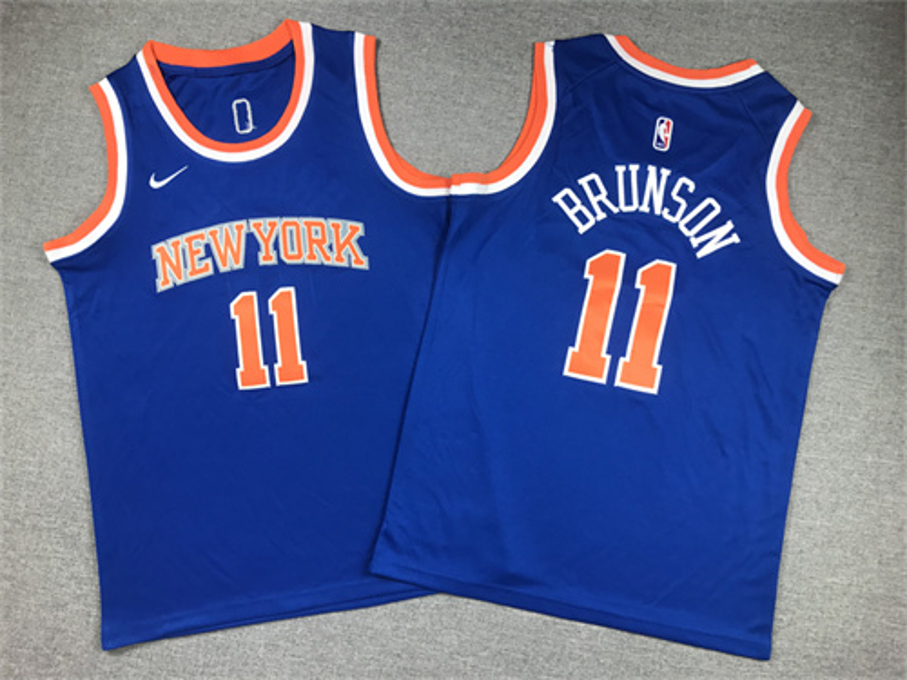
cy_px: 340
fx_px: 734
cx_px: 454
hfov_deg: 63.4
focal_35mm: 28
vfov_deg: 49.7
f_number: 1.8
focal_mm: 3.99
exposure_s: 1/100
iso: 40
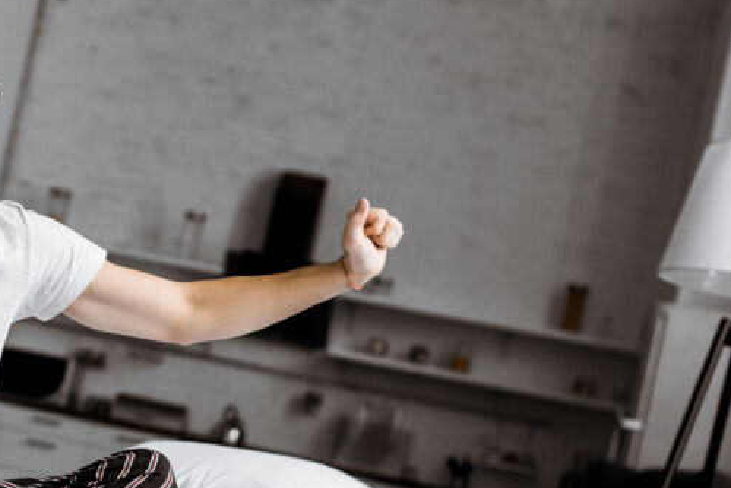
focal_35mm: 90
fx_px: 1828
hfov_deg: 22.1
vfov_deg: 15.1
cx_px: 77
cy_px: 429
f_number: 3.2
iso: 400
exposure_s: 1/200
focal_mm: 50
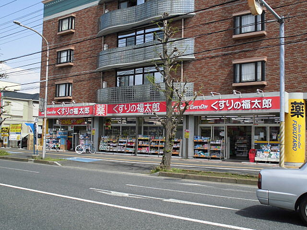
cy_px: 115
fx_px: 337
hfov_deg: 49.0
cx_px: 154
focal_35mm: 38
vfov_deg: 37.7
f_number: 4.2
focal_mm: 6.9
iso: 100
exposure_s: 1/400
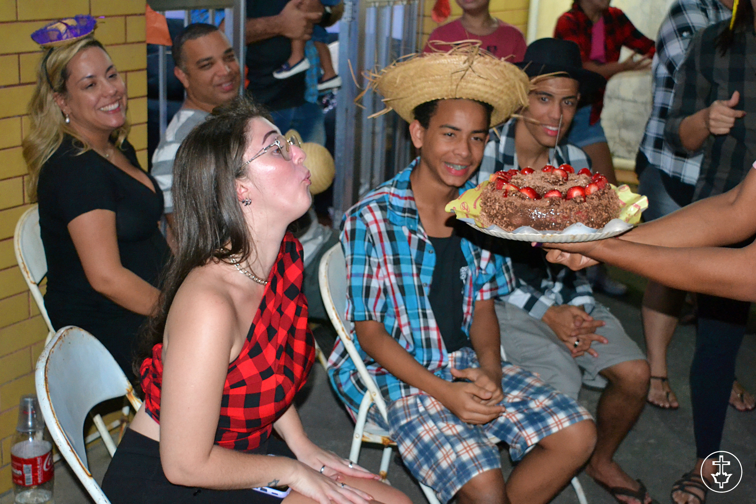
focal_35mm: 51
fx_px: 1071
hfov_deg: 38.9
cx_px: 378
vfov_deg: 26.5
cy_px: 252
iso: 3200
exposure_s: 1/60
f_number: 4.5
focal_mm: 34
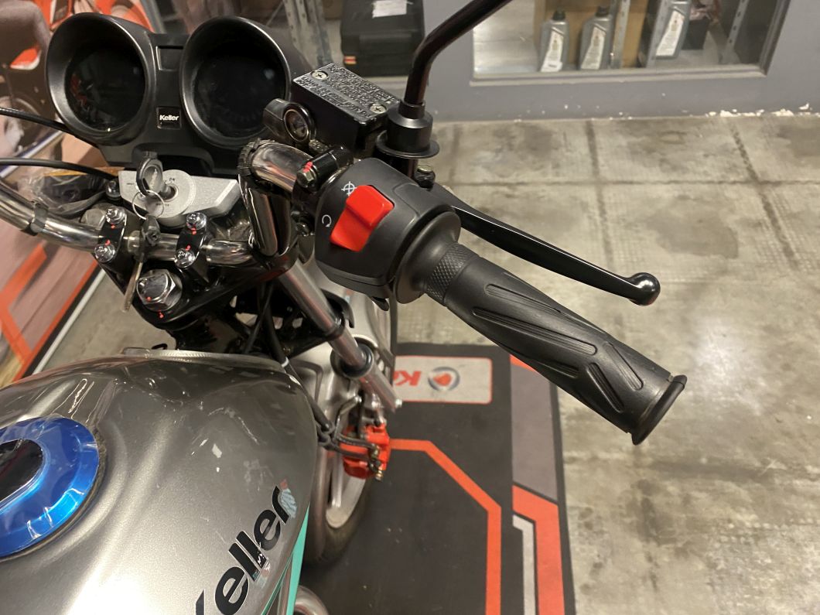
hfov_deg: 67.3
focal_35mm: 26
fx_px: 616
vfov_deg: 53.1
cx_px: 410
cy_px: 308
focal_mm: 4.25
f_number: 1.8
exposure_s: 1/50
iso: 400
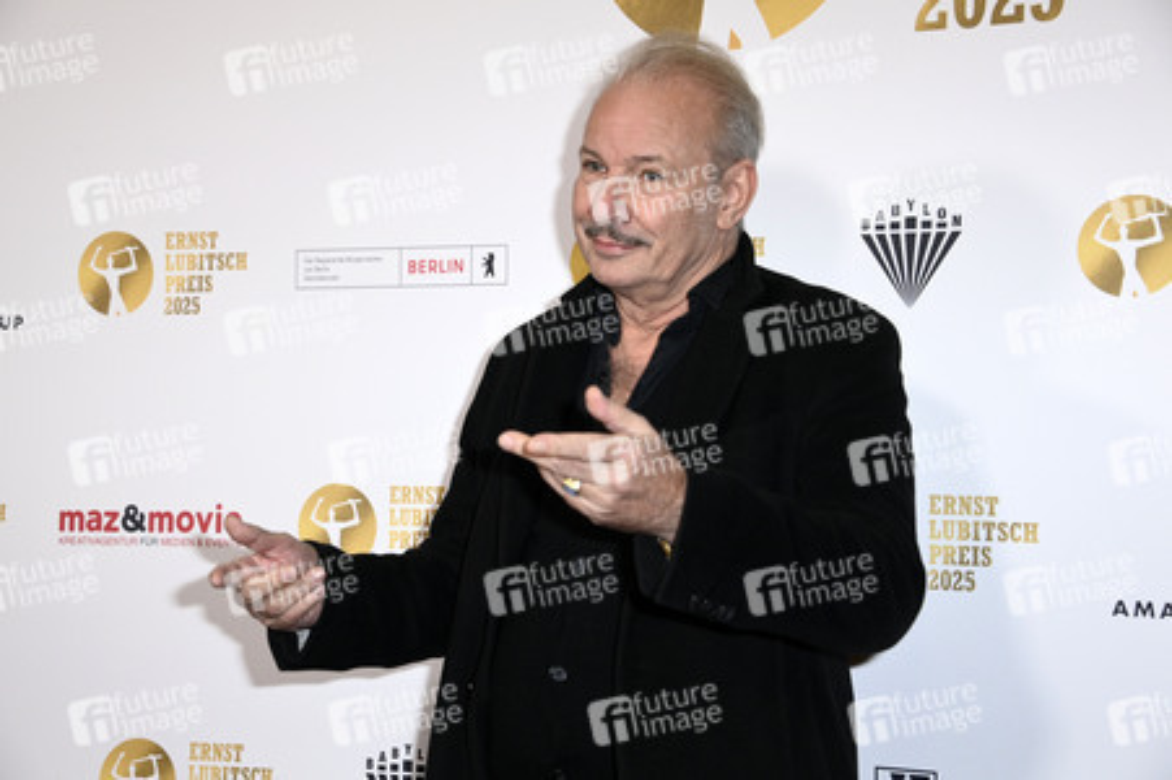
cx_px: 586
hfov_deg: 29.7
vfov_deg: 20.0
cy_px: 390
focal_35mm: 68
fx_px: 2212
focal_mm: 68
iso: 2000
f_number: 5.6
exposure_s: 1/250
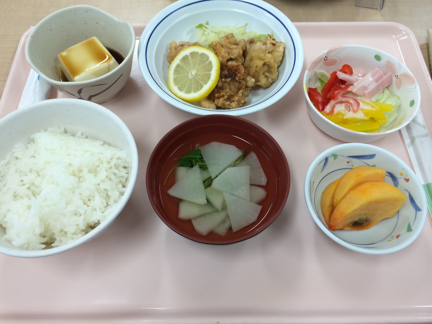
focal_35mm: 30
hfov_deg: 60.0
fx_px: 374
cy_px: 162
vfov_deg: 46.8
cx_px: 216
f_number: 2.2
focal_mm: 4.12
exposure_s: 1/40
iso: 40
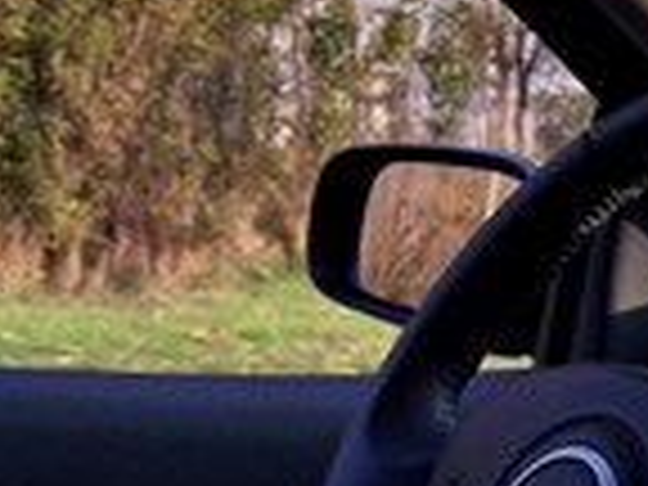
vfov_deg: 14.4
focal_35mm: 102
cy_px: 369
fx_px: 1909
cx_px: 864
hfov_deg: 17.9
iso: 80
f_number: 2.8
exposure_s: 1/250
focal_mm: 6.3
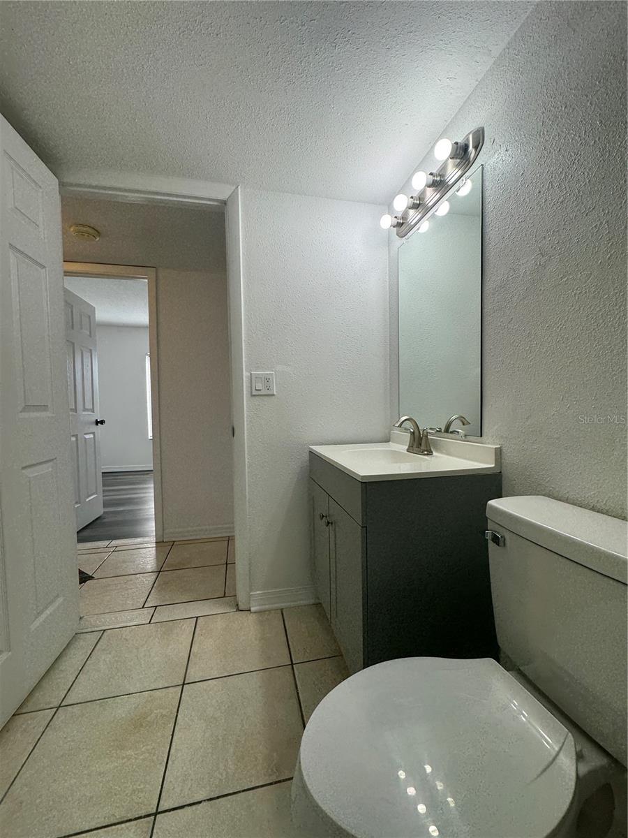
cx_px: 314
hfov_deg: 85.7
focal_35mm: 14
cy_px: 419
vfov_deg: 102.1
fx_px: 339
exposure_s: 1/120
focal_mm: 2.22
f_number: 2.2
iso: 40
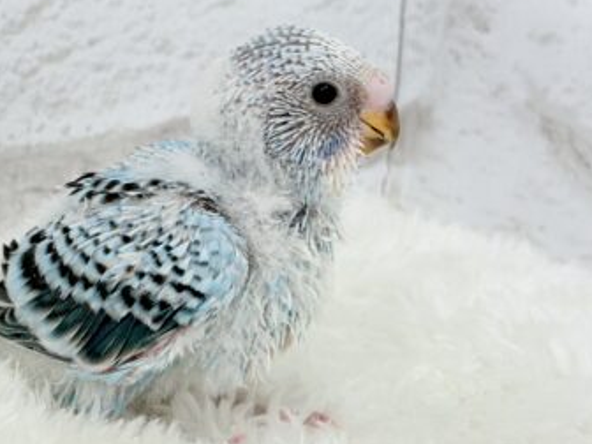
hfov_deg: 19.4
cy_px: 169
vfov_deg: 14.9
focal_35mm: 99
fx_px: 1693
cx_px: 49
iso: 50
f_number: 1.6
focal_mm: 5.96
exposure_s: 1/50
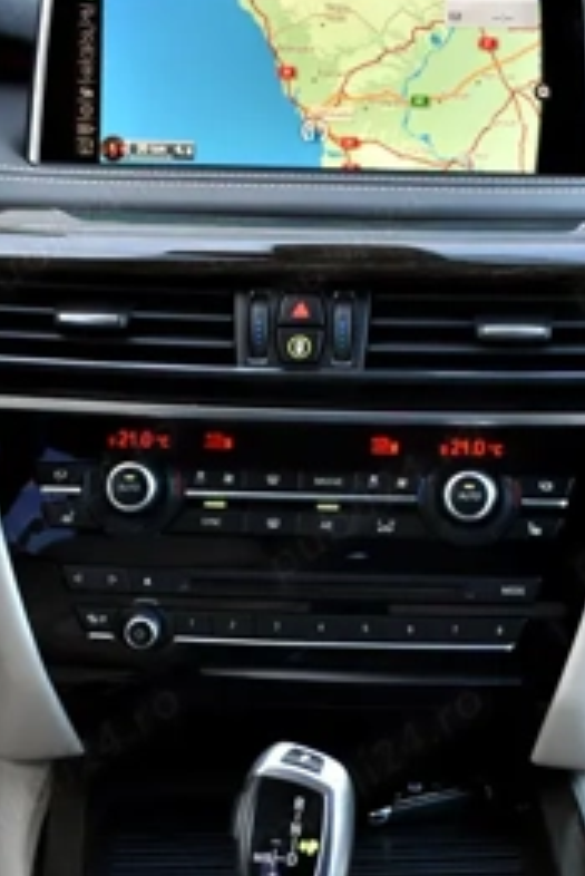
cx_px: 354
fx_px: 2507
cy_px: 598
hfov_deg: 13.3
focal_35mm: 103
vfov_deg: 19.7
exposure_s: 1/100
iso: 800
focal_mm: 40
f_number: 5
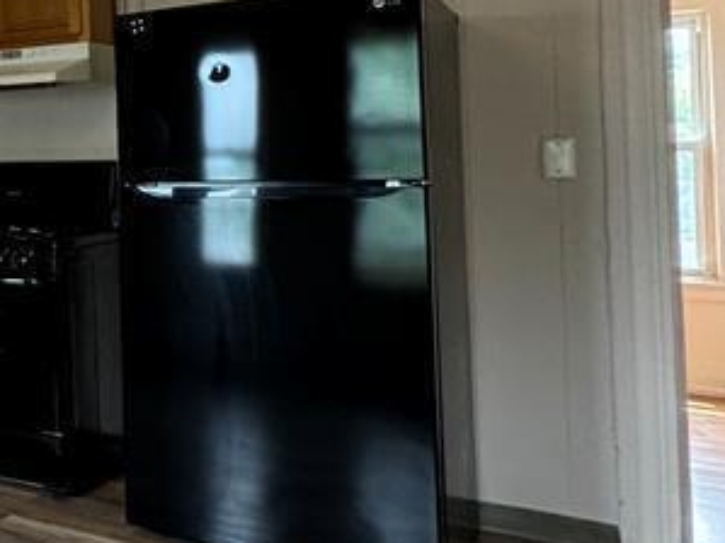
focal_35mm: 48
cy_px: 148
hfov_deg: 24.9
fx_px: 1005
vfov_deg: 29.8
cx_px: -468
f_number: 2.2
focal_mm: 2.22
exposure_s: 1/60
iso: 200
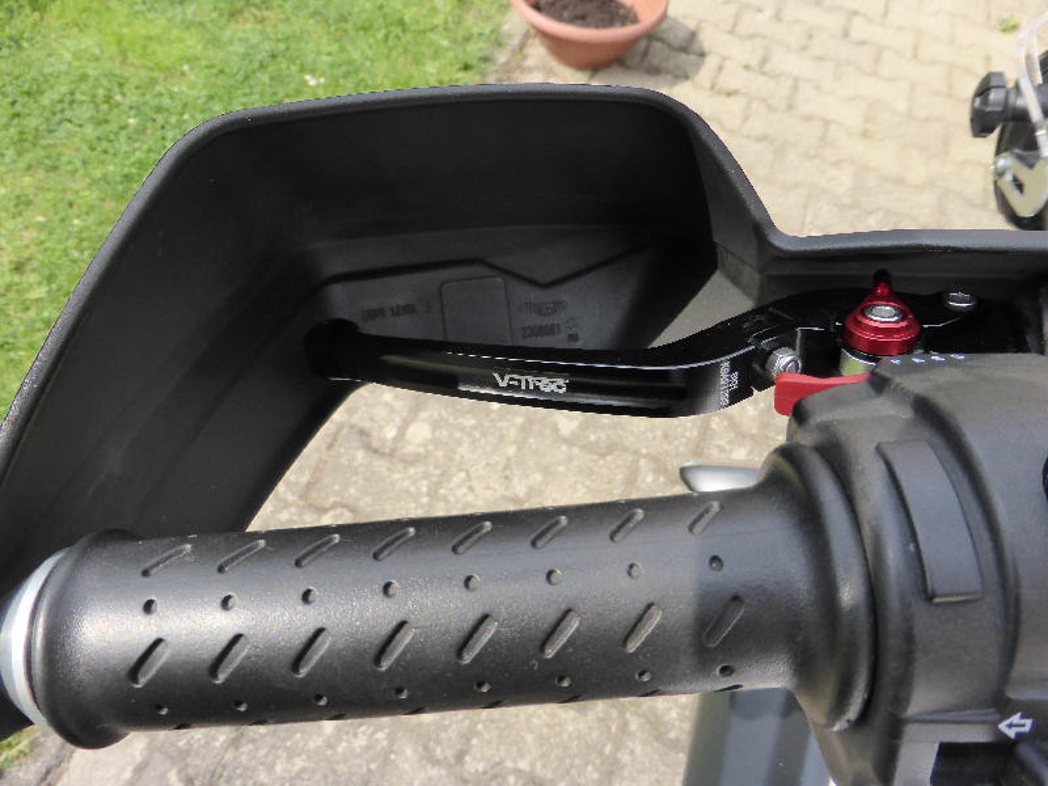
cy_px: 393
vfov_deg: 54.9
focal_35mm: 25
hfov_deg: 69.4
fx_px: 757
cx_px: 524
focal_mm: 4.3
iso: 200
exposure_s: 1/640
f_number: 3.3
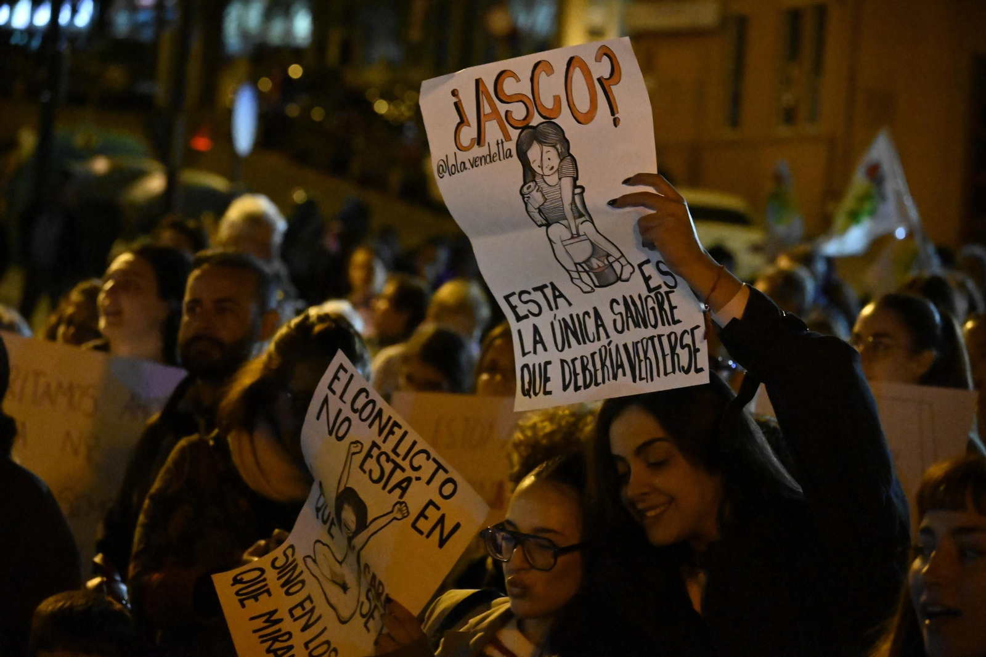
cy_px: 328
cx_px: 493
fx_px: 5134
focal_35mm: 188
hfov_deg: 11.0
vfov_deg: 7.3
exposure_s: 1/160
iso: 20000
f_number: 6.3
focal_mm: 125
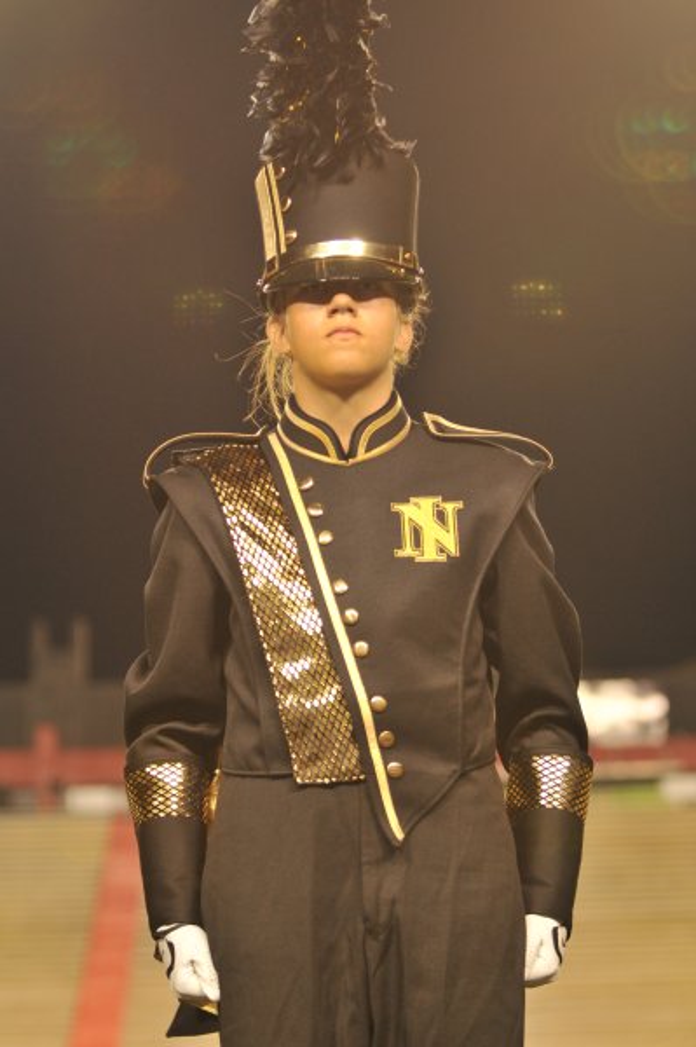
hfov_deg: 13.0
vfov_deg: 19.5
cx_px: 348
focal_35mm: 105
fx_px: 3050
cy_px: 524
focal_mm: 70
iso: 450
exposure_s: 1/60
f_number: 2.8
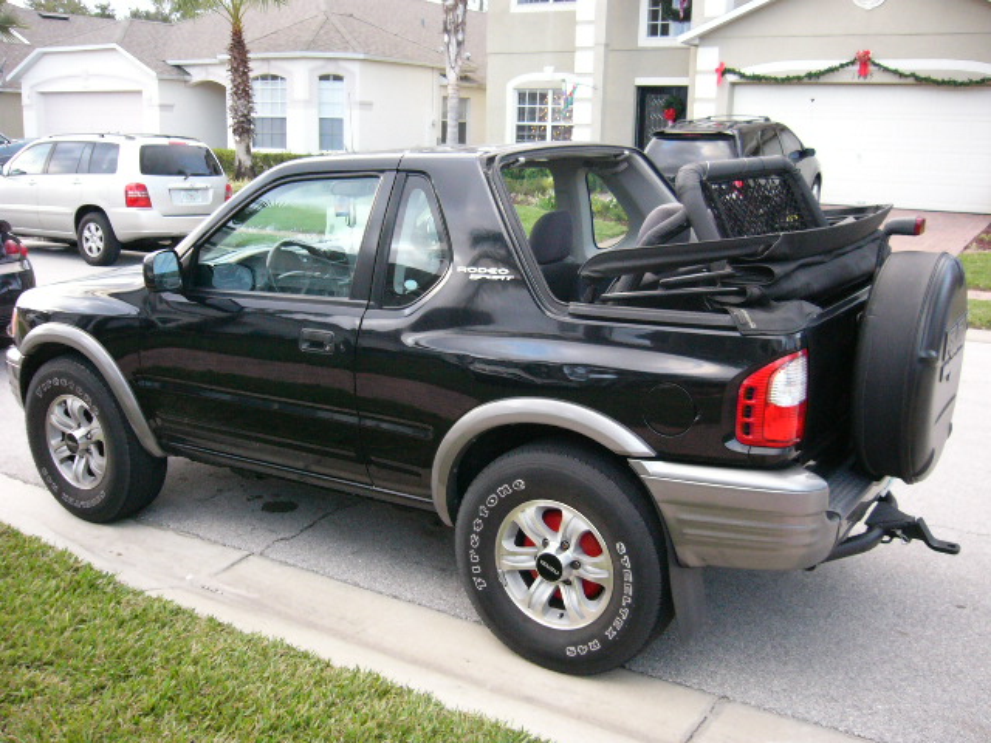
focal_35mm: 35
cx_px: 496
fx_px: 1002
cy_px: 372
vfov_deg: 40.7
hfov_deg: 52.6
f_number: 2.8
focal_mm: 5.8
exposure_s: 1/40
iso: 200
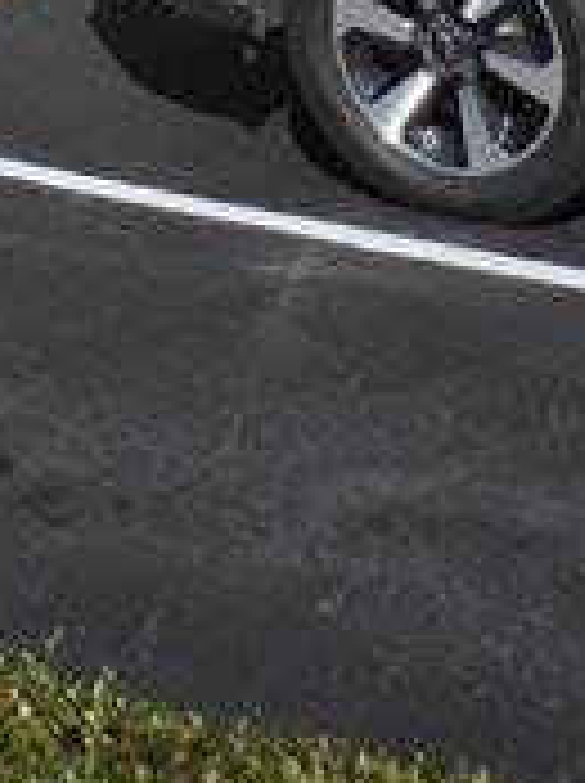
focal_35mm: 159
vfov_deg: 9.1
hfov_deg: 8.7
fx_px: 3592
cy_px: -1782
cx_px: -662
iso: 25
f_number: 1.8
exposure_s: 1/2397
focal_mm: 5.4
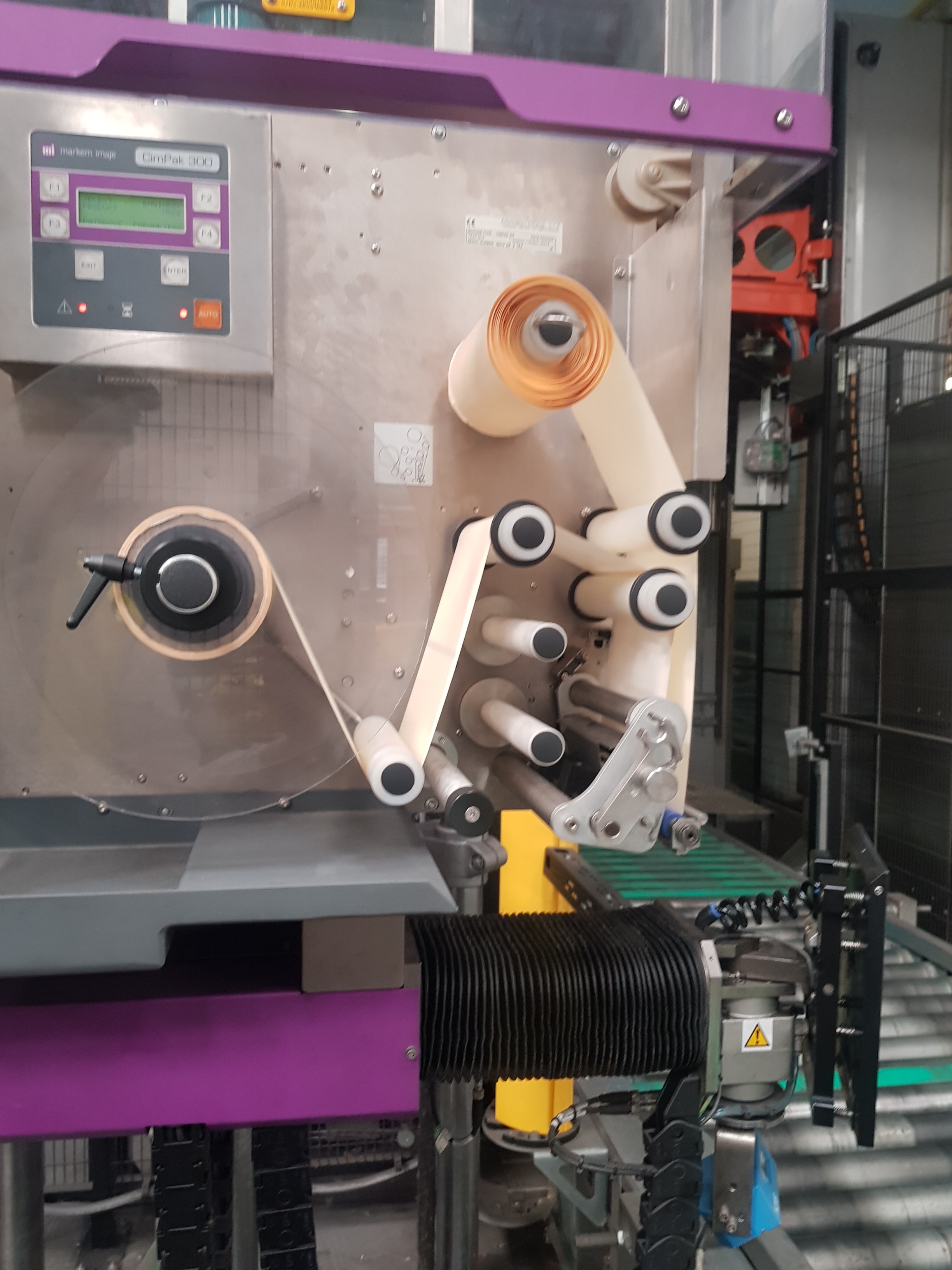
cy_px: 635
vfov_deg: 67.3
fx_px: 953
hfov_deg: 53.1
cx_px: 476
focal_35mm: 26
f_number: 1.7
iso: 160
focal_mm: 4.3
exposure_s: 1/50
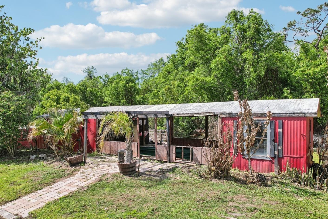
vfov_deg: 51.2
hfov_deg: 71.5
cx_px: 164
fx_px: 228
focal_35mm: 25
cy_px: 117
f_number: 2.8
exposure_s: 1/2000
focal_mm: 8.4
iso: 100
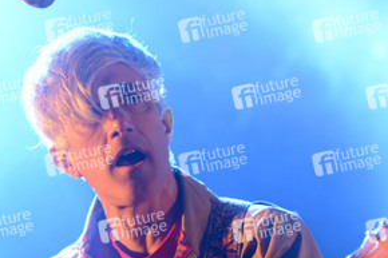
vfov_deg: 12.5
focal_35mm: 109
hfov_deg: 18.7
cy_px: 194
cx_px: 231
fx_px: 1174
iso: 1000
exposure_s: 1/200
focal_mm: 70
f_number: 2.8
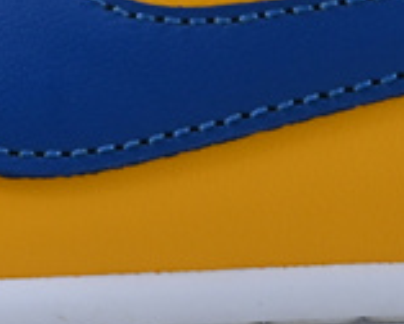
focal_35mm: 377
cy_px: 8
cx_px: 129
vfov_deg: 4.1
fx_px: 4508
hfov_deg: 5.1
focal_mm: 35
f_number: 5.3
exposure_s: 1/60
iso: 100
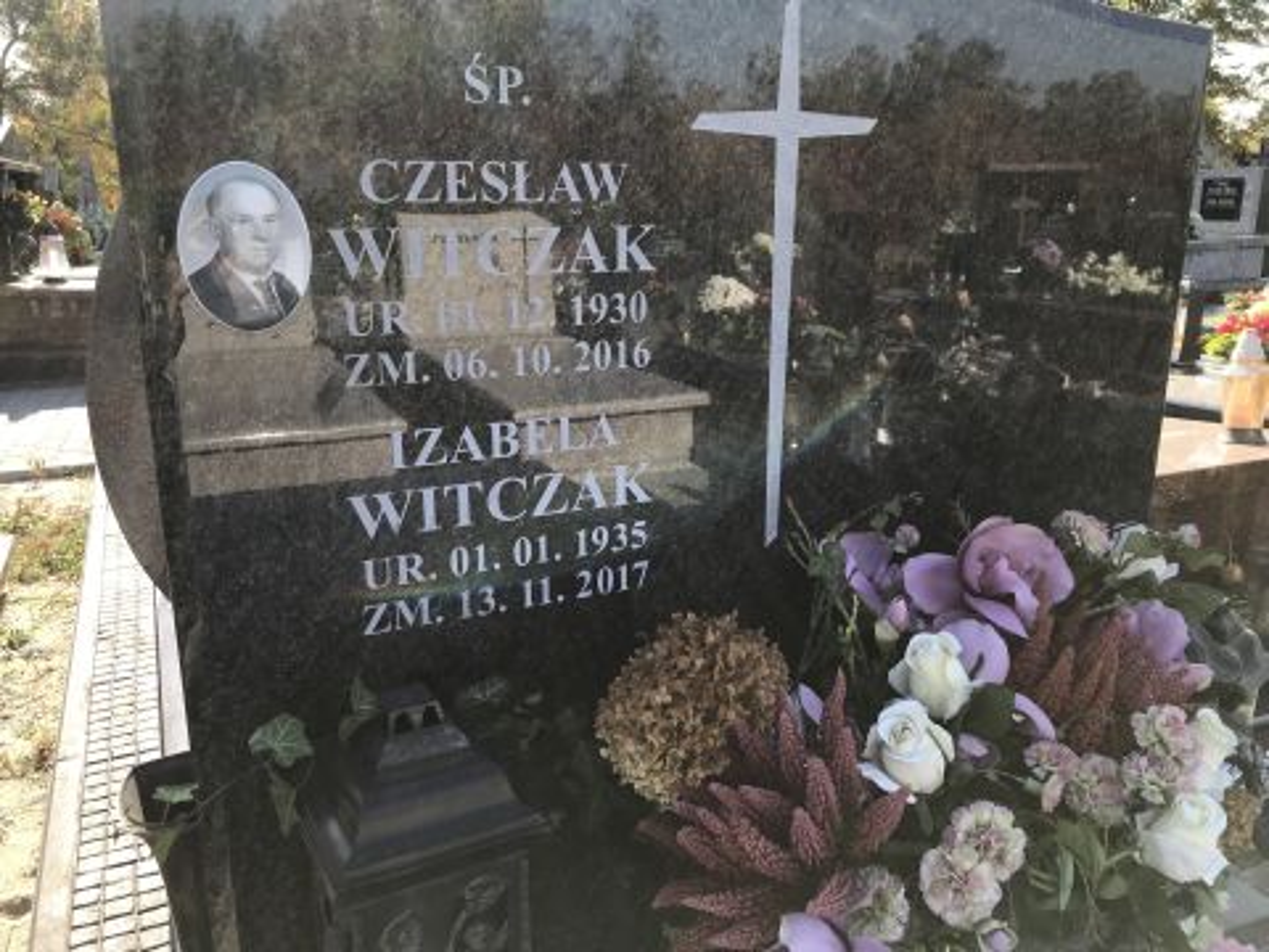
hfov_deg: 63.4
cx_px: 634
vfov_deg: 49.7
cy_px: 476
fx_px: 1026
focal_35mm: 28
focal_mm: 3.99
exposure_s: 1/577
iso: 20
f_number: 1.8
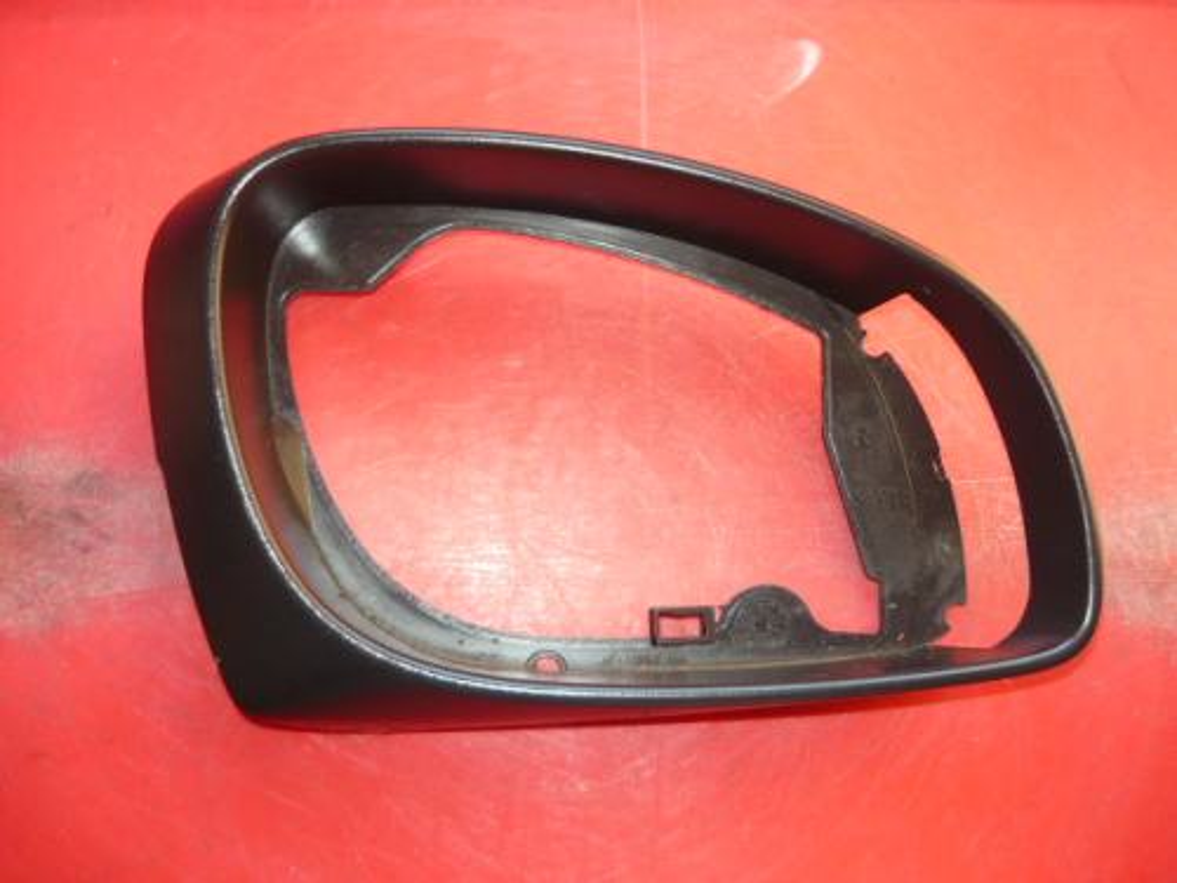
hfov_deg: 55.4
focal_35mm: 33
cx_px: 588
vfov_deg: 42.9
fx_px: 1122
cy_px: 442
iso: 100
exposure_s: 1/30
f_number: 2.8
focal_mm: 5.5
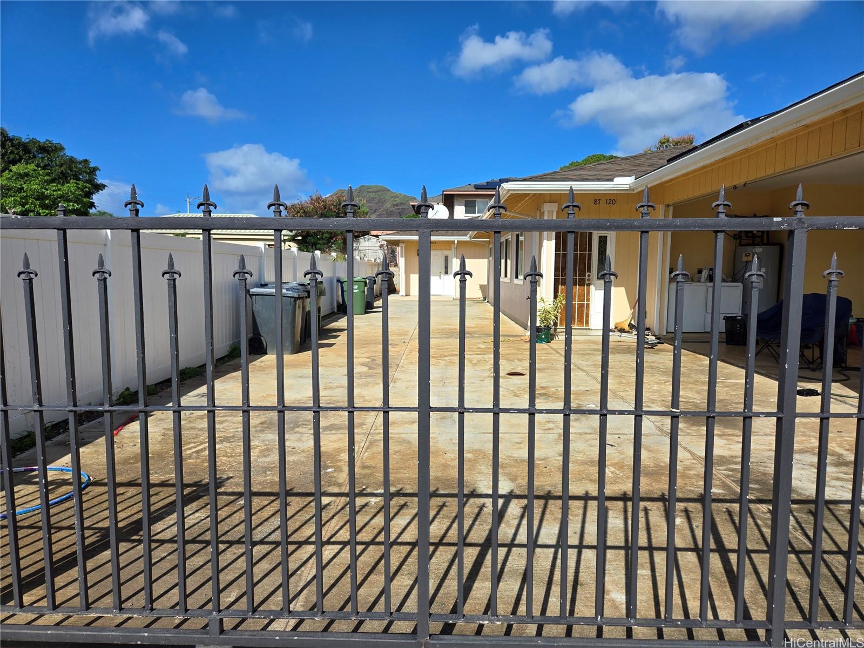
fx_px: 574
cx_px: 432
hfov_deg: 73.9
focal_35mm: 23
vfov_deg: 58.9
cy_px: 324
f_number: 1.8
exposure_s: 1/2579
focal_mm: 5.4
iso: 25
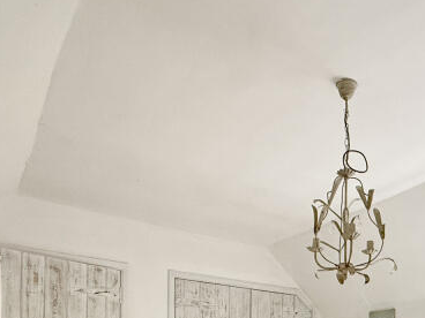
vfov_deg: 31.5
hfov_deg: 45.5
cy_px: 372
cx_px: 338
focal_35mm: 39
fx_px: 479
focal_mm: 2.22
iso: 250
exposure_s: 1/99
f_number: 2.2
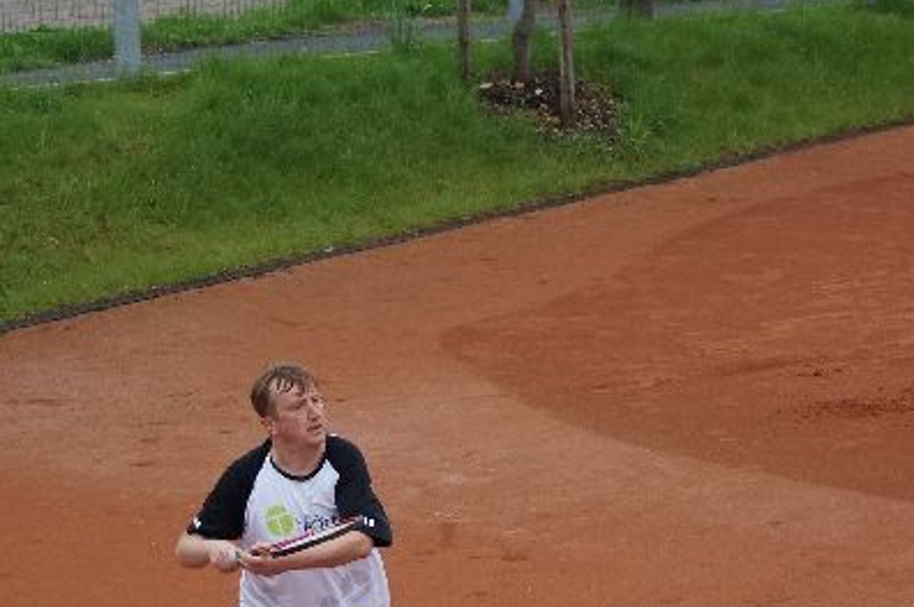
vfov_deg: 6.0
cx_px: 499
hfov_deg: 9.1
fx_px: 5756
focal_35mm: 227
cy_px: 434
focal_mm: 75
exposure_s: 1/2000
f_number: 4.5
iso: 800
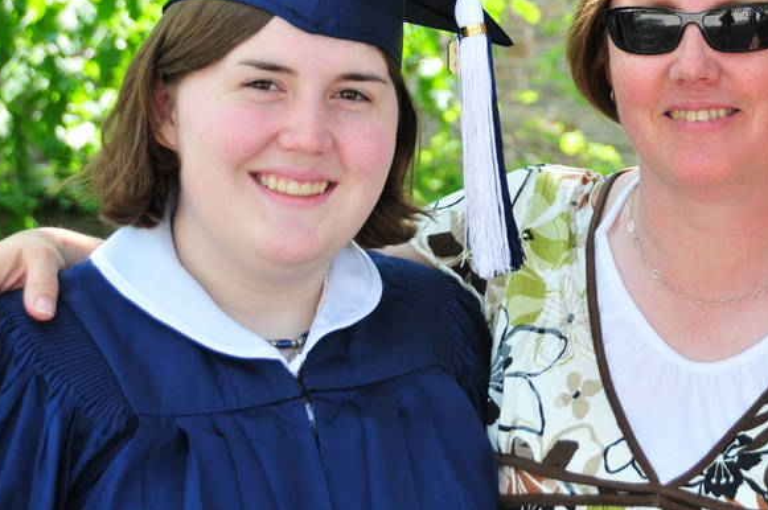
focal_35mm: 111
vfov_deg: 12.2
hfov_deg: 18.2
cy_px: 63
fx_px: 2365
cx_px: 636
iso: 400
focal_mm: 42
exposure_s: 1/250
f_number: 4.5
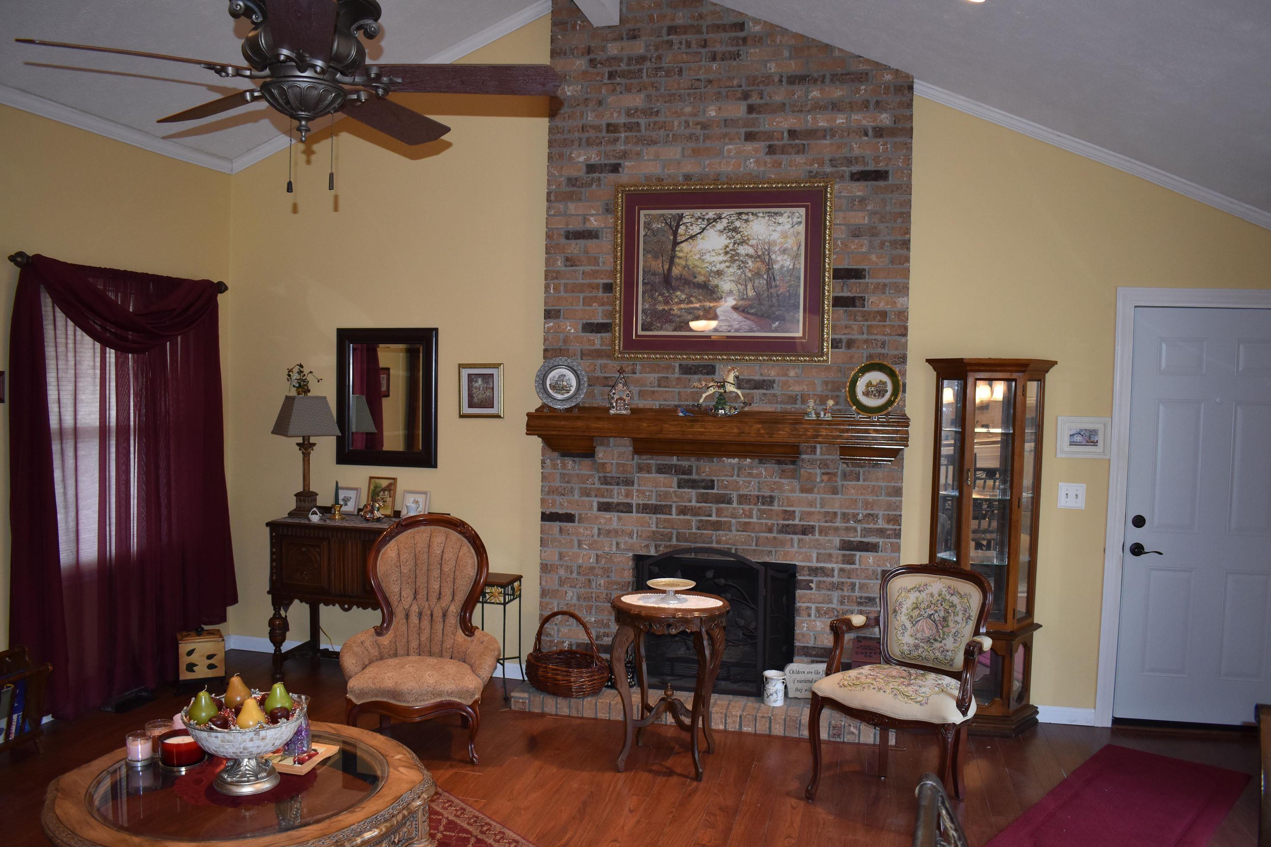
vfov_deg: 46.4
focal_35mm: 28
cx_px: 626
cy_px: 438
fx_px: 989
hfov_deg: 65.5
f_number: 3.5
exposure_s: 1/125
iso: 900
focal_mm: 18
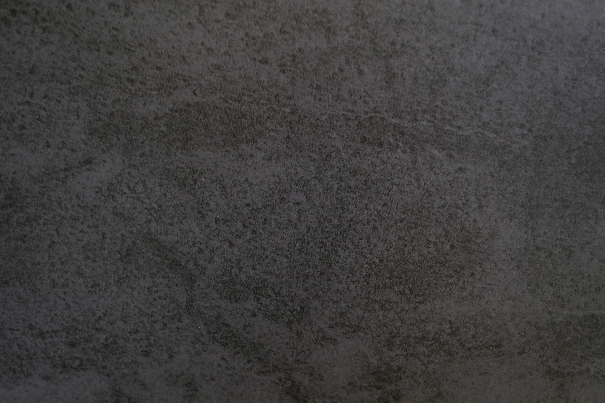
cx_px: 302
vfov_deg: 45.0
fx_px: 487
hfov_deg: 63.7
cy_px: 202
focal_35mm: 29
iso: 500
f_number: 4
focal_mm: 19.1
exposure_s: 1/10
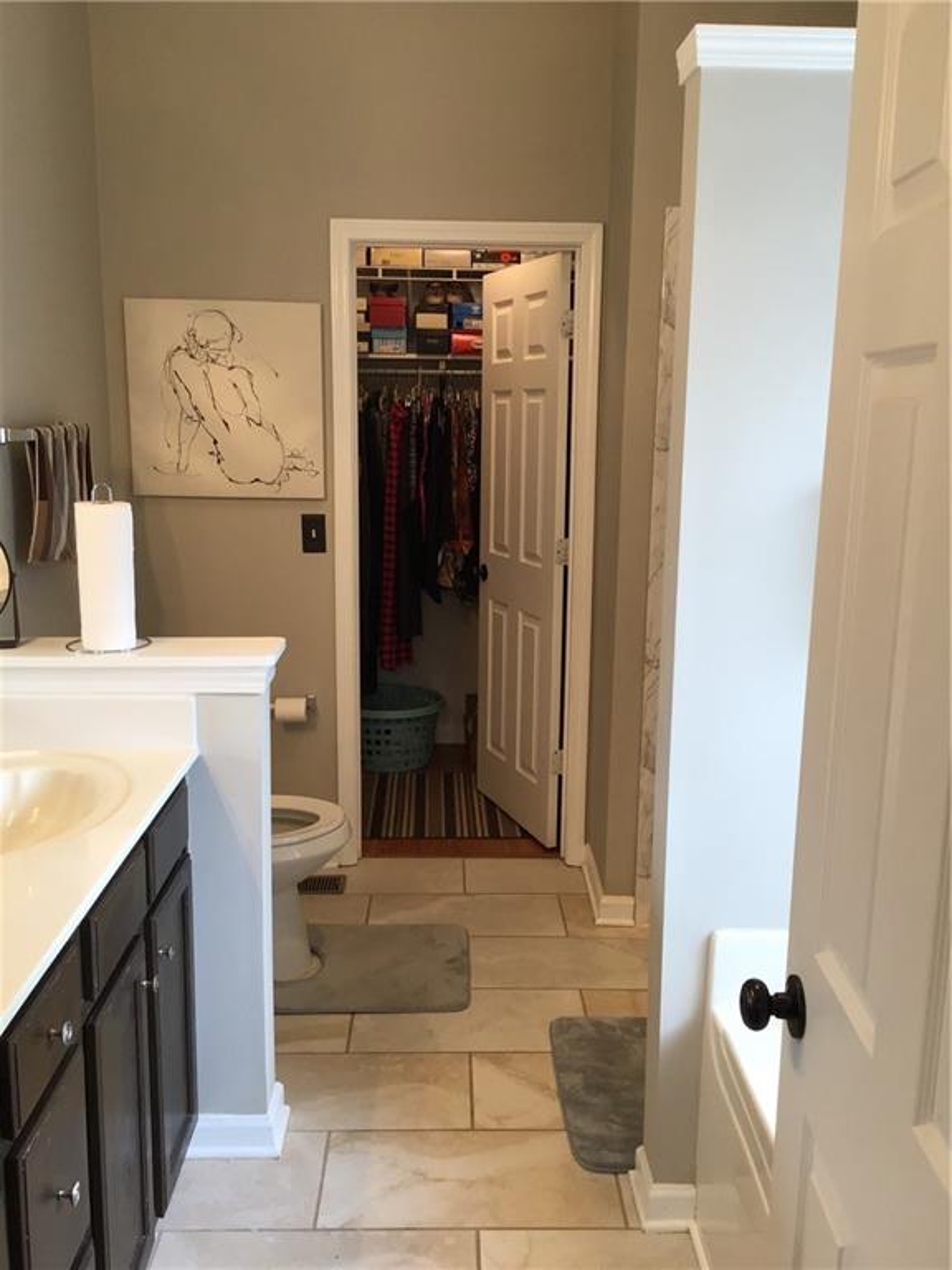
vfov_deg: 58.4
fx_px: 1137
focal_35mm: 31
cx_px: 476
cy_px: 635
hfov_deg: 45.4
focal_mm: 3.3
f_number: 2.4
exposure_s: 1/30
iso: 50
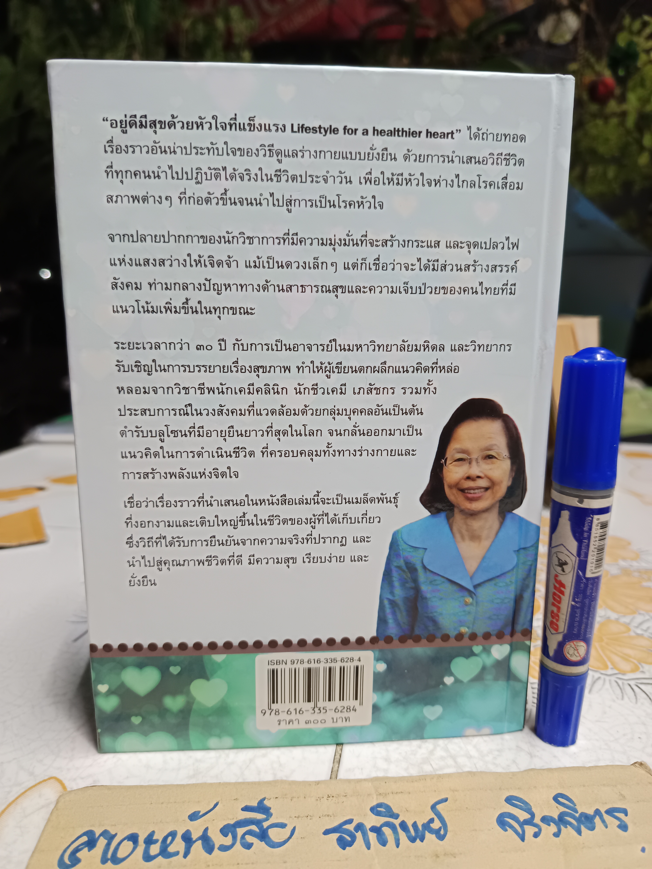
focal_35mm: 24
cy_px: 434
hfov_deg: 56.8
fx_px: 603
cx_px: 326
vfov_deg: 71.6
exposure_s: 1/25
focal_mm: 5.31
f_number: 1.7
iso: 1164
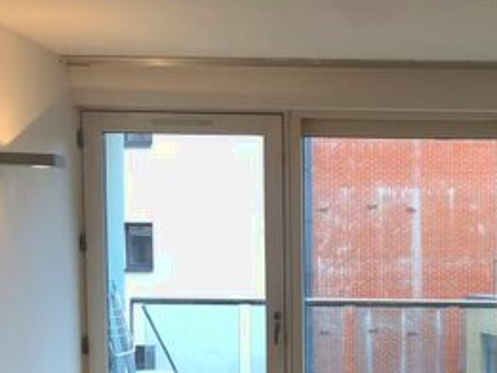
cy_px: 382
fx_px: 1077
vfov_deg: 19.1
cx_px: 467
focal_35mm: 75
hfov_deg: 25.0
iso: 32
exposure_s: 1/100
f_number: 1.8
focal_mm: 4
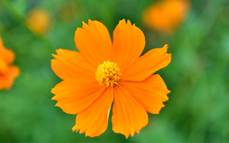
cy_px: 77
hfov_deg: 33.0
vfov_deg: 20.9
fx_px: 387
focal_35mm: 62
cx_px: 115
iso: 400
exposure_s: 1/250
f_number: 3.2
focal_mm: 40
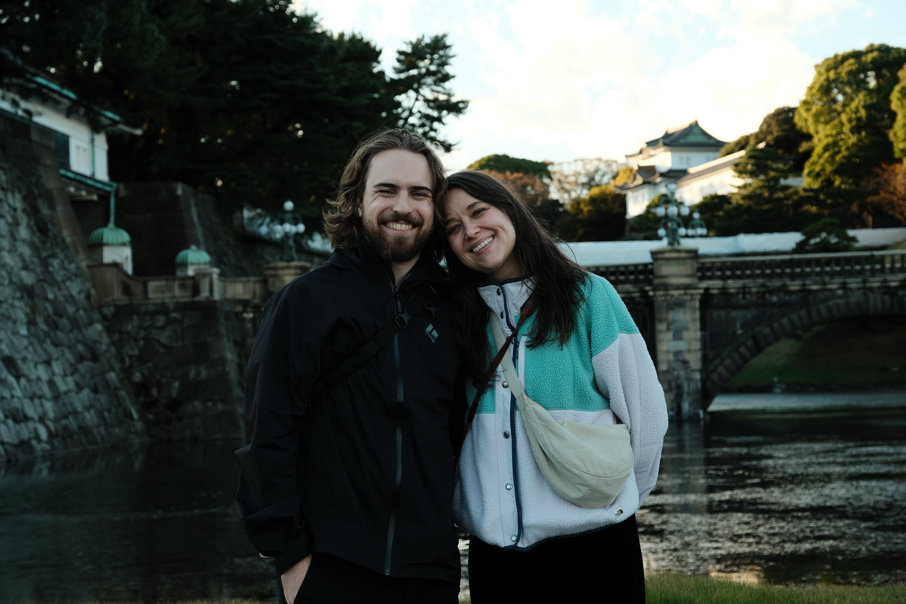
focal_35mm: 66
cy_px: 302
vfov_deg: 20.6
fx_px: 1661
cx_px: 453
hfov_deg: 30.5
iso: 250
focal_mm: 43.8
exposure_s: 1/200
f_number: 4.5
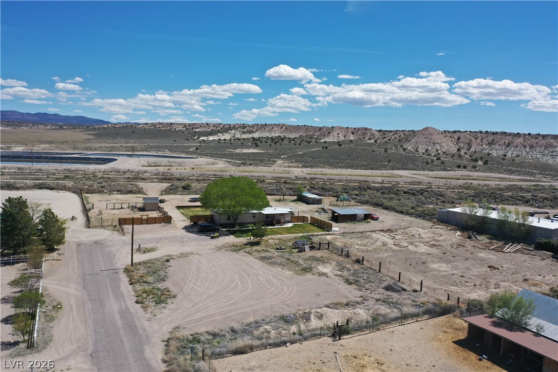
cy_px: 186
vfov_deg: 46.4
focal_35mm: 28
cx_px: 279
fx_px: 434
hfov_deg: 65.5
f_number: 2.8
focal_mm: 10.26
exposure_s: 1/640
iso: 100
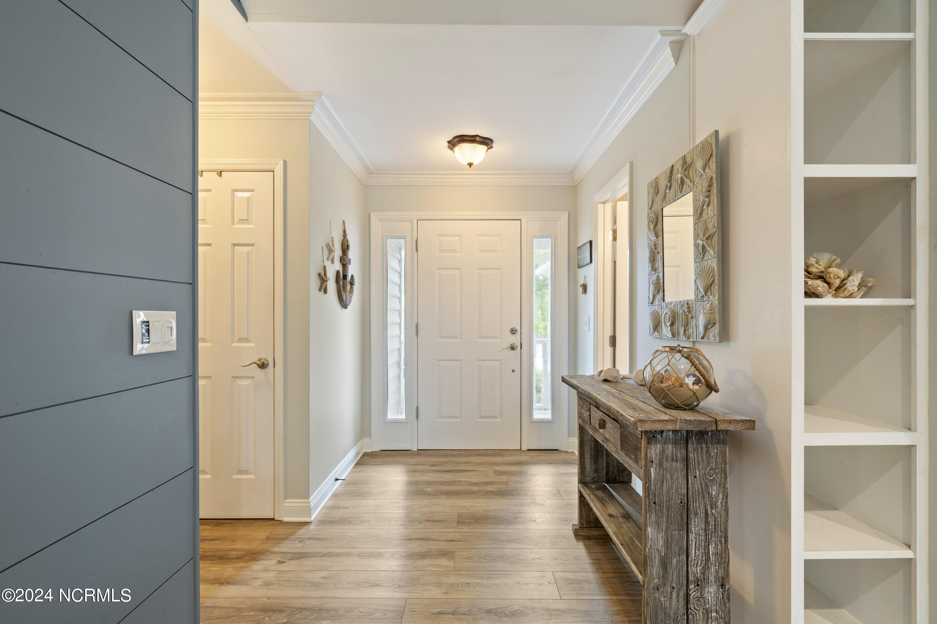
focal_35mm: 16
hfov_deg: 96.7
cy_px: 312
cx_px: 468
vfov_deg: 73.7
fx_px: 416
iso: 100
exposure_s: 5
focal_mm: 16
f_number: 9
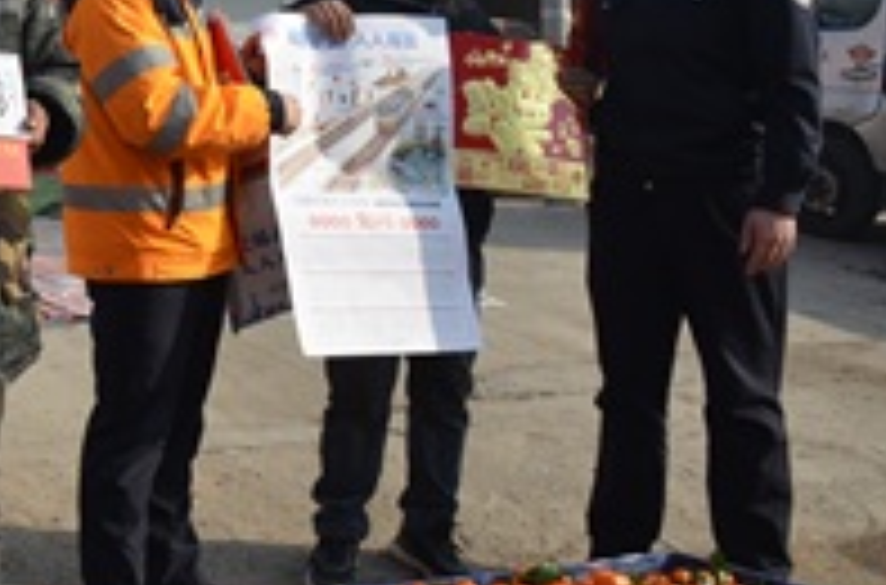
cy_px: 68
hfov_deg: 30.7
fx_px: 1496
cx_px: 9
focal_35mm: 61
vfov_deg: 21.6
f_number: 8
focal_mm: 20
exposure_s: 1/250
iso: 100
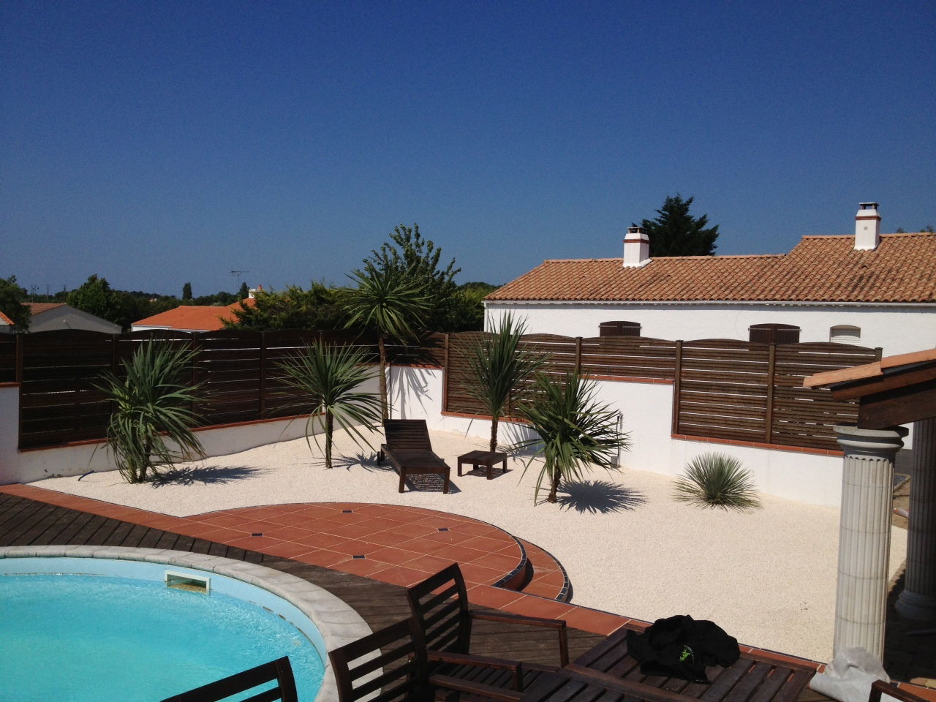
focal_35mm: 35
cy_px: 351
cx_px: 468
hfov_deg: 52.6
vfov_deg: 40.7
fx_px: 946
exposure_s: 1/6135
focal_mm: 4.28
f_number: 2.4
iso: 50
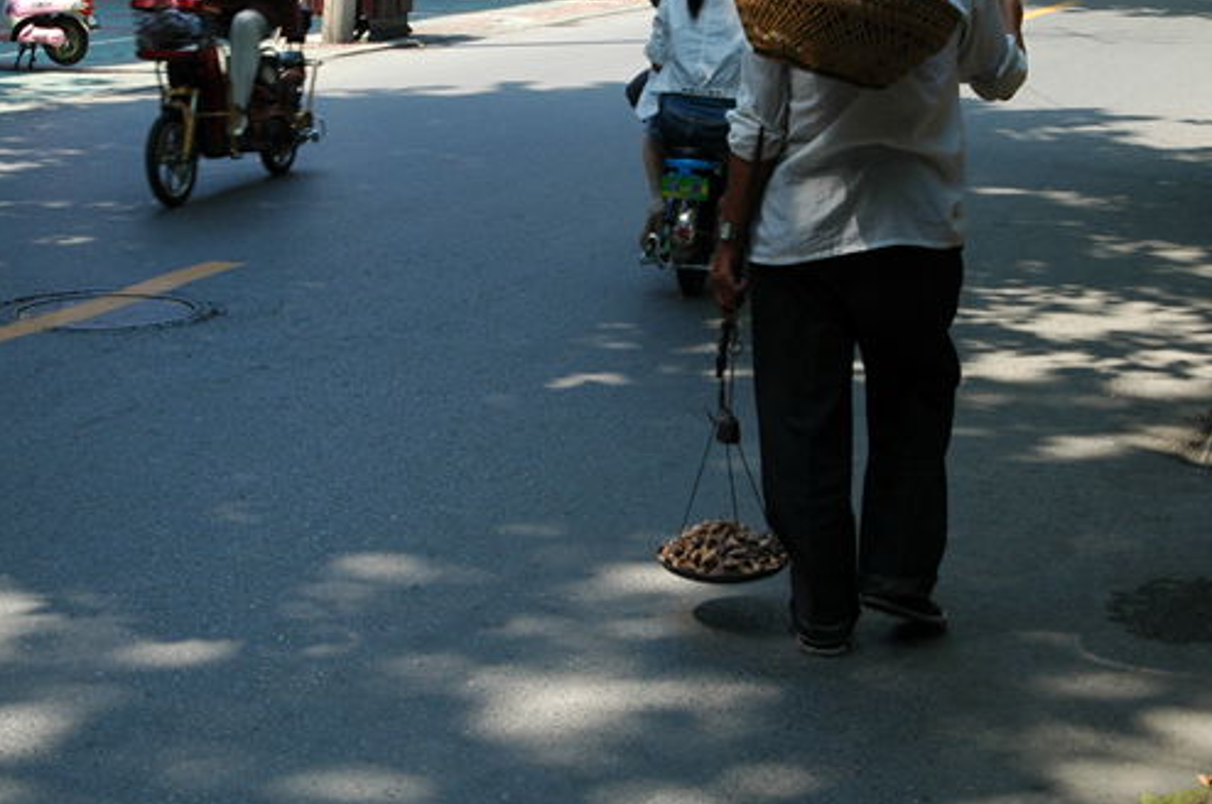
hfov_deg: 29.6
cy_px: 283
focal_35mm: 68
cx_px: 505
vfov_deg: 19.9
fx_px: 2286
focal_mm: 28
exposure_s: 1/100
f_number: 9
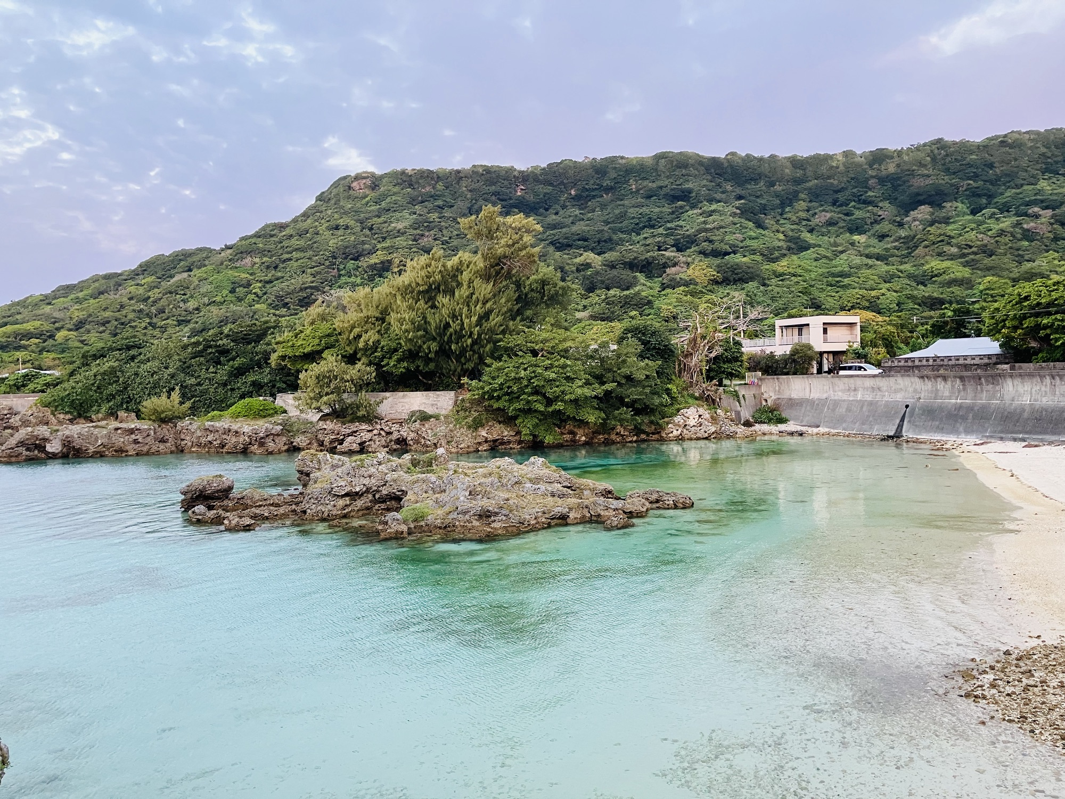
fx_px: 861
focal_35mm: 28
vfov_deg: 49.7
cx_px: 532
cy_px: 400
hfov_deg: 63.4
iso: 80
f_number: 1.8
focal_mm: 3.99
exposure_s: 1/64
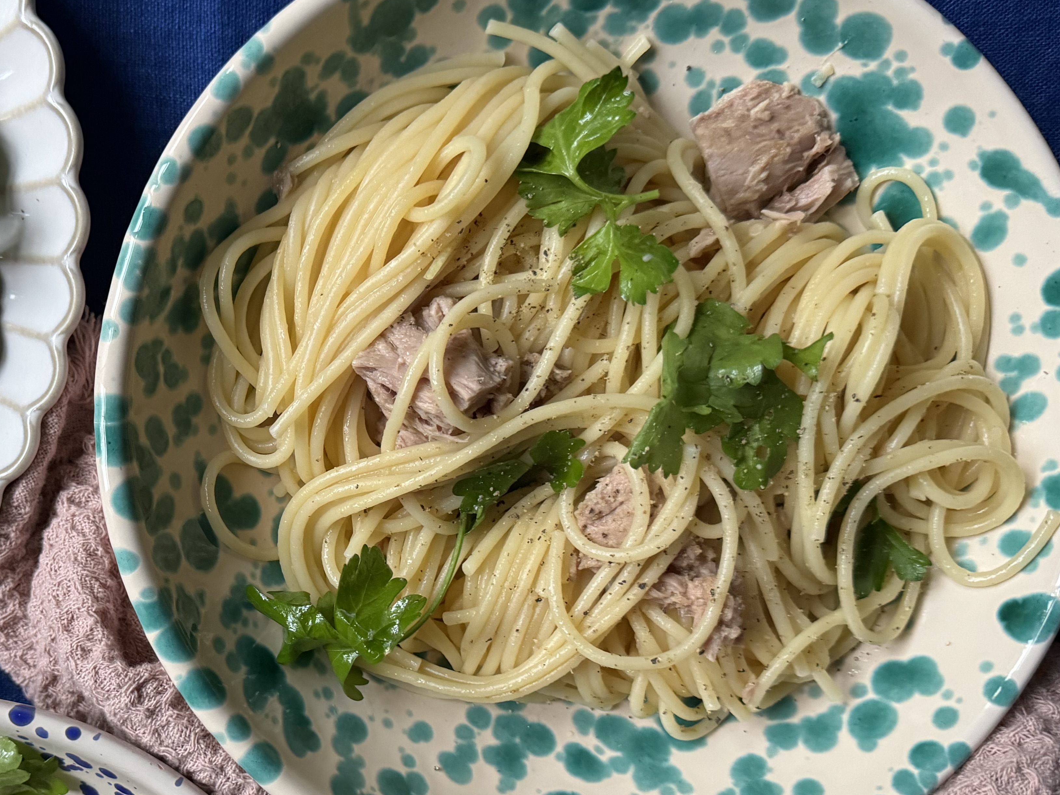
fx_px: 1286
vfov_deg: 34.0
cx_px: 252
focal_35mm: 42
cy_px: 538
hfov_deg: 43.2
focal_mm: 6.76
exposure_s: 1/60
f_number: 1.78
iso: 640
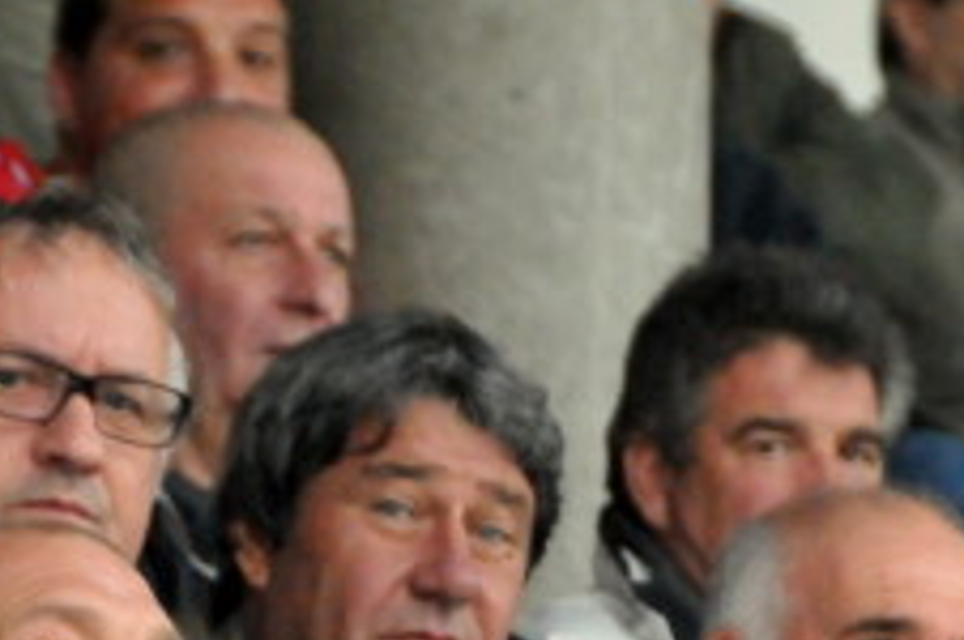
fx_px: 16124
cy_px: 941
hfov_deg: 3.4
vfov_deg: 2.3
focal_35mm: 603
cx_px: 746
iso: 3200
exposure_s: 1/160
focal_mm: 130
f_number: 5.6
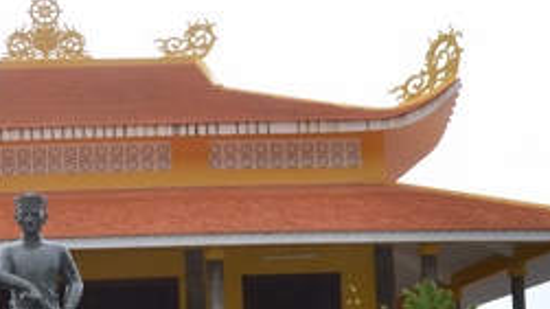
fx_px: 1064
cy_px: 431
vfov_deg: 15.5
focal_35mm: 73
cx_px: 129
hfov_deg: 28.5
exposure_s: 1/250
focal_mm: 18
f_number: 14
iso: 1000
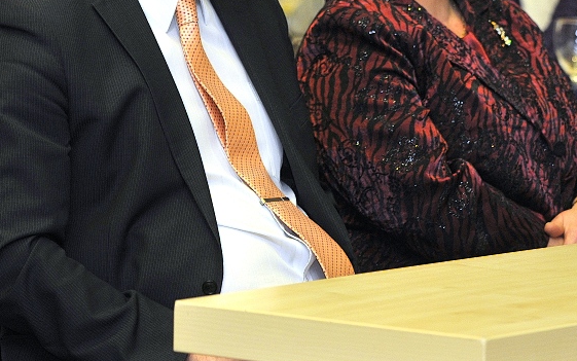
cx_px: 181
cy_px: 68
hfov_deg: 6.4
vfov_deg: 4.0
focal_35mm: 327
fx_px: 5144
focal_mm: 120
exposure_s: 1/60
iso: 320
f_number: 2.8
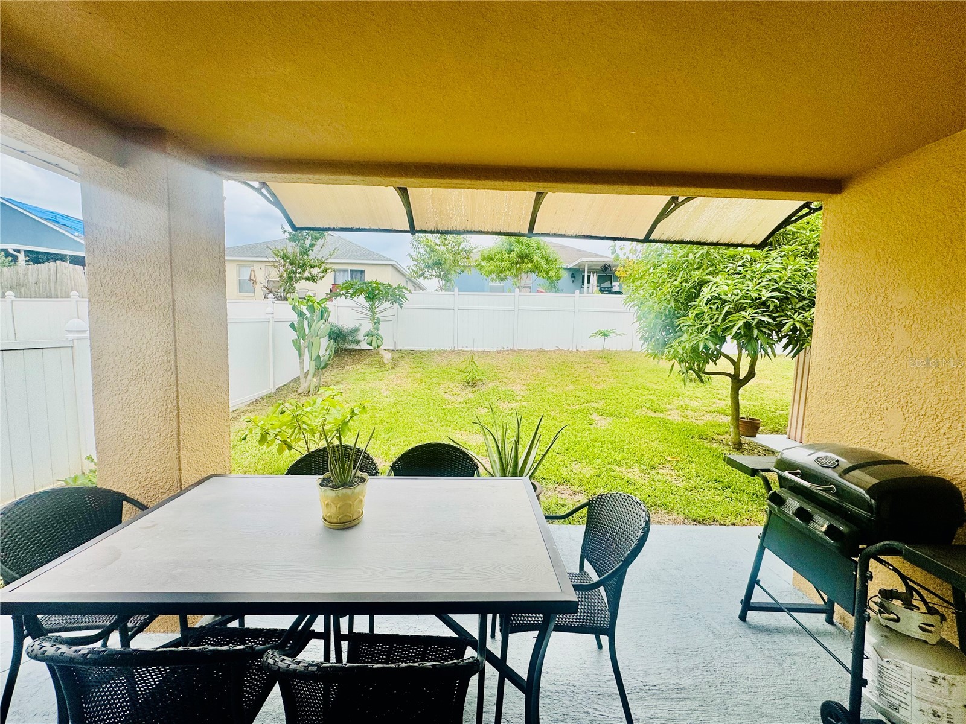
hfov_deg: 102.1
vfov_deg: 85.7
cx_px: 483
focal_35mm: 14
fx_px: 391
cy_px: 362
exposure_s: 1/669
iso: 40
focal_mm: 2.22
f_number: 2.2
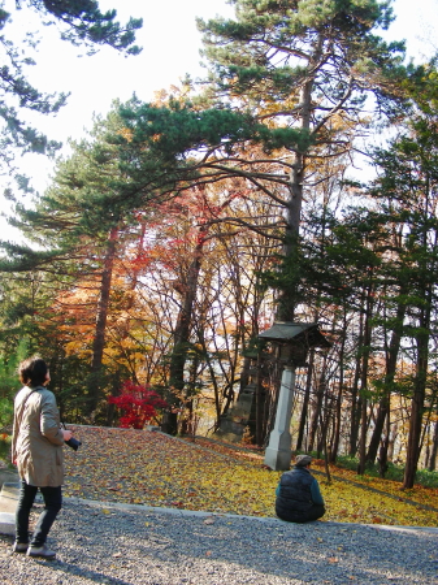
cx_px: 219
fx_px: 642
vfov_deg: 49.0
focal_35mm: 38
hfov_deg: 37.7
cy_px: 292
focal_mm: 6.3
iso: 50
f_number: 3.5
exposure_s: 1/58.4
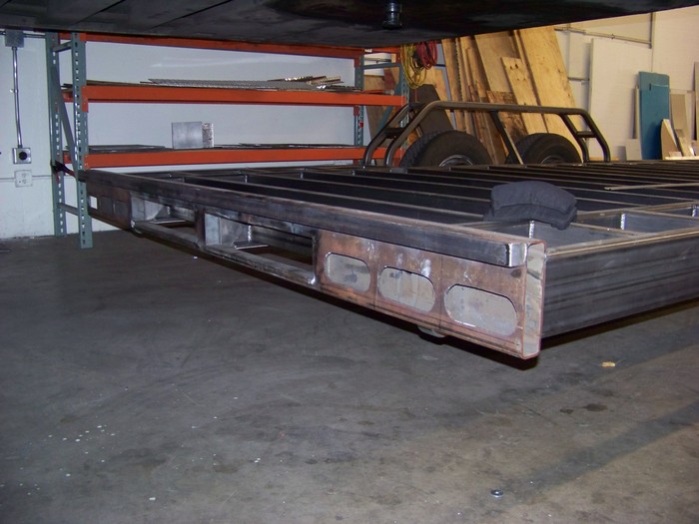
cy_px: 262
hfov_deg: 51.4
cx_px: 350
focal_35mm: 36
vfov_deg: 39.7
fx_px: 727
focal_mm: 5.85
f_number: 2.8
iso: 200
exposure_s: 1/30
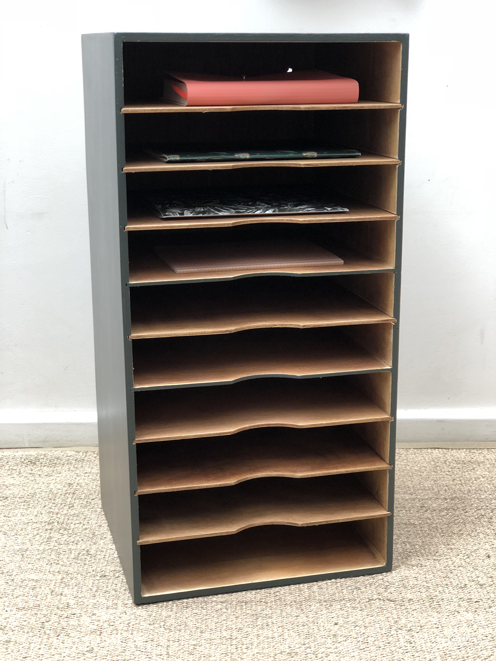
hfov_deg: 25.7
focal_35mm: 57
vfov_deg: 33.8
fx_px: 1089
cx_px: 248
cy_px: 330
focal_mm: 6.6
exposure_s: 1/30
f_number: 2.8
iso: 160
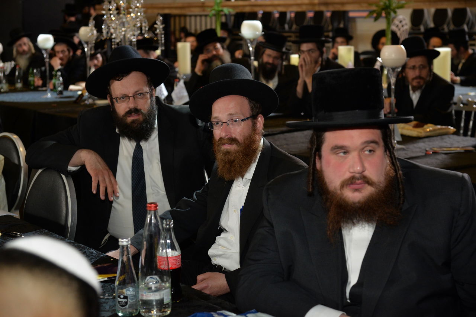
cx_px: 238
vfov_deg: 20.6
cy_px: 158
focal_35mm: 66
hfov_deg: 30.5
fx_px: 872
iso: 1250
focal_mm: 66
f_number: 5
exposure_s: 1/125
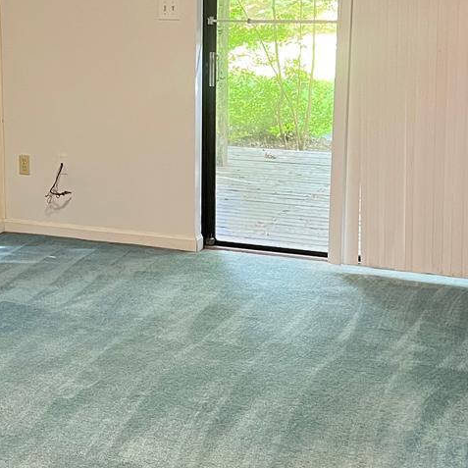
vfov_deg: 23.3
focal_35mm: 74
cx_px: 107
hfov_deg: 23.1
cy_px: 154
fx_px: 1132
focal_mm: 5.7
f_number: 1.5
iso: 500
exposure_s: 1/60
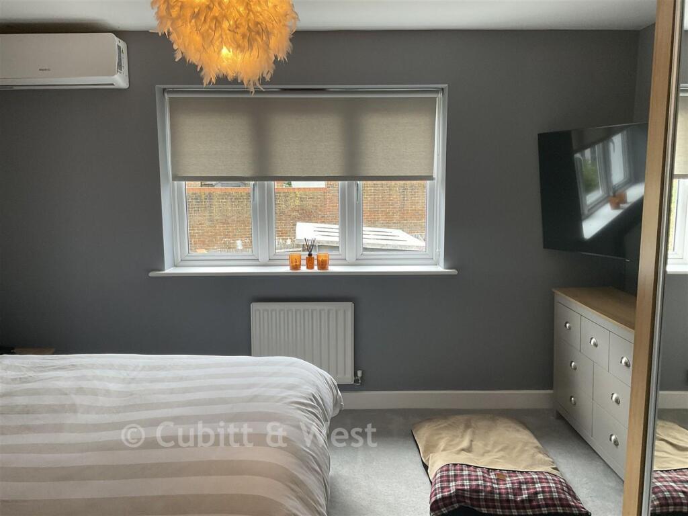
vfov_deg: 48.2
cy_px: 258
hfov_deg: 61.7
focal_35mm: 29
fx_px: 576
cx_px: 344
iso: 50
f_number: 1.8
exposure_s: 1/50
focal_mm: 3
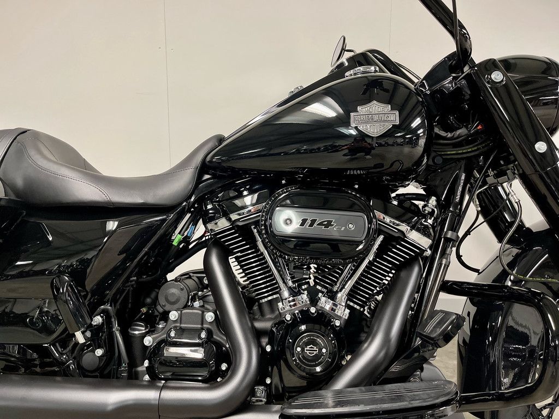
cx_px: 280
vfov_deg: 53.1
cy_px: 210
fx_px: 420
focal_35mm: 26
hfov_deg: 67.3
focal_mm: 5.1
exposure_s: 1/50
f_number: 1.6
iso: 320
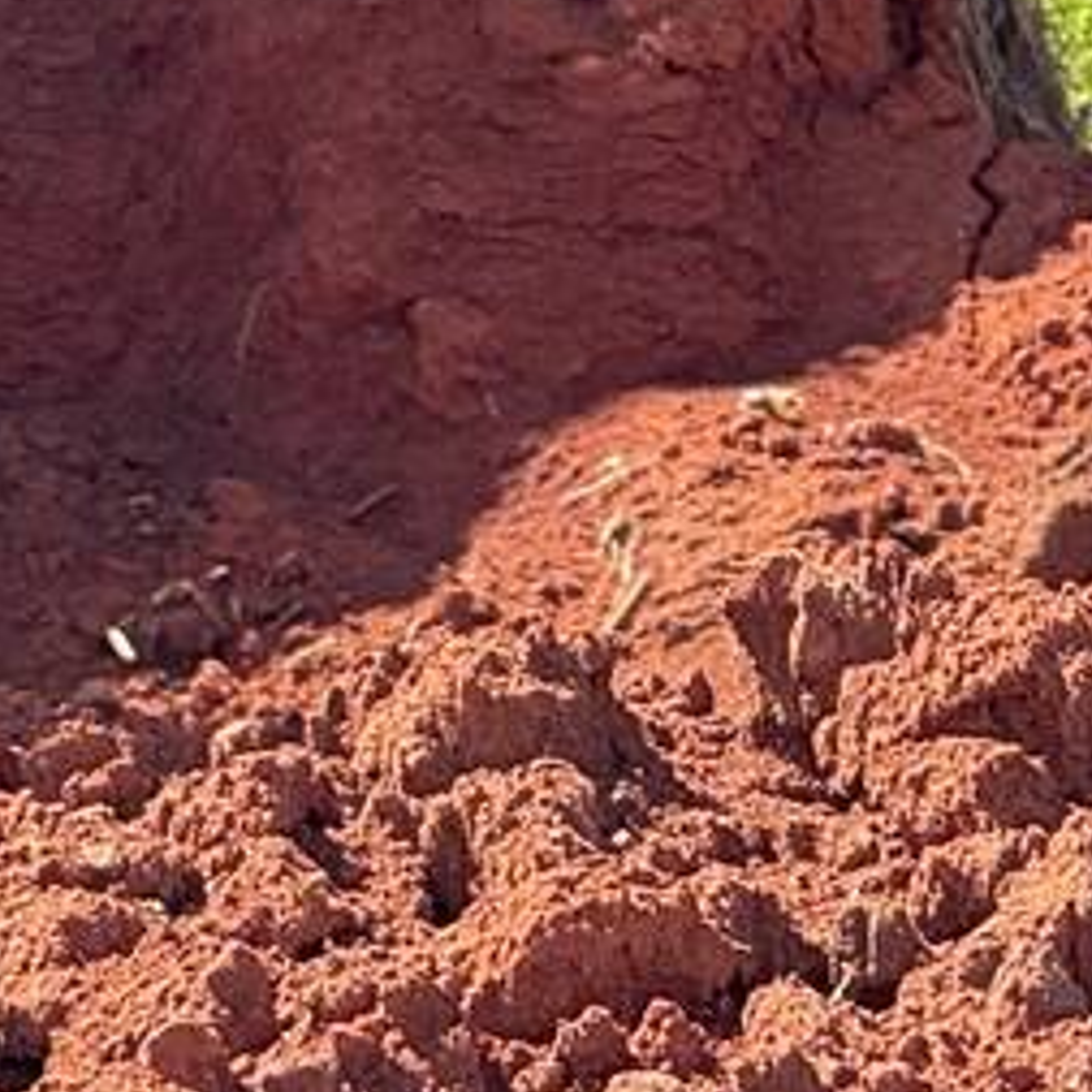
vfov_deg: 2.9
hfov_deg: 2.9
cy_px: -224
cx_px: -1908
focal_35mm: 603
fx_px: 21521
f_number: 2.8
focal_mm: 15.66
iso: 64
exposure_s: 1/342
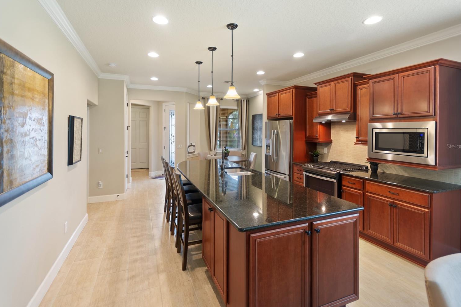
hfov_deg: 96.7
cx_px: 228
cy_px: 146
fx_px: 205
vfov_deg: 73.7
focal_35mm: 16
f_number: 4
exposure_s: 1/2
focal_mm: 10
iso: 100
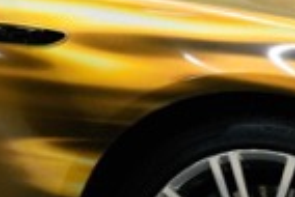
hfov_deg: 7.3
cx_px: -281
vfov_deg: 5.1
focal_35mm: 270
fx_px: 2215
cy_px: -121
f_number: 4.5
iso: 500
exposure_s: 1/80
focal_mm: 35
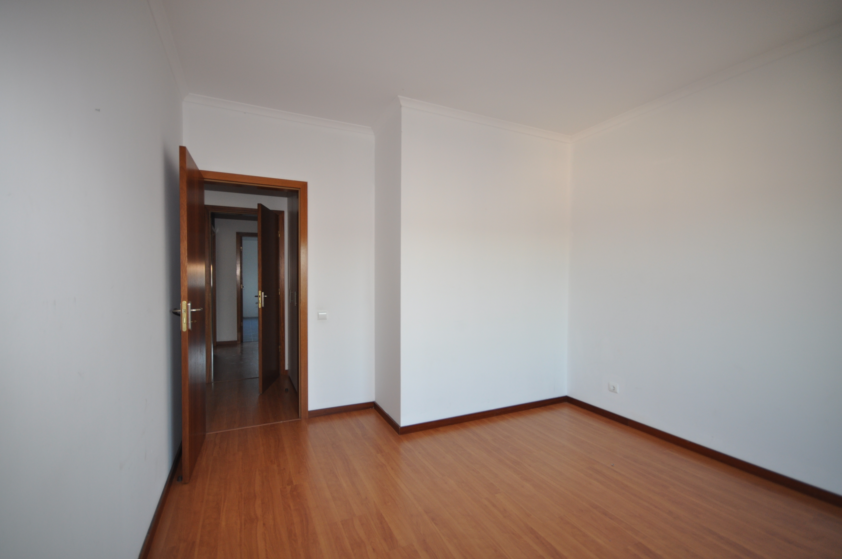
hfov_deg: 100.5
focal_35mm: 15
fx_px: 350
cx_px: 421
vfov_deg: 77.2
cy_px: 280
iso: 360
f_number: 4
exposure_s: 1/60
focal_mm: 10
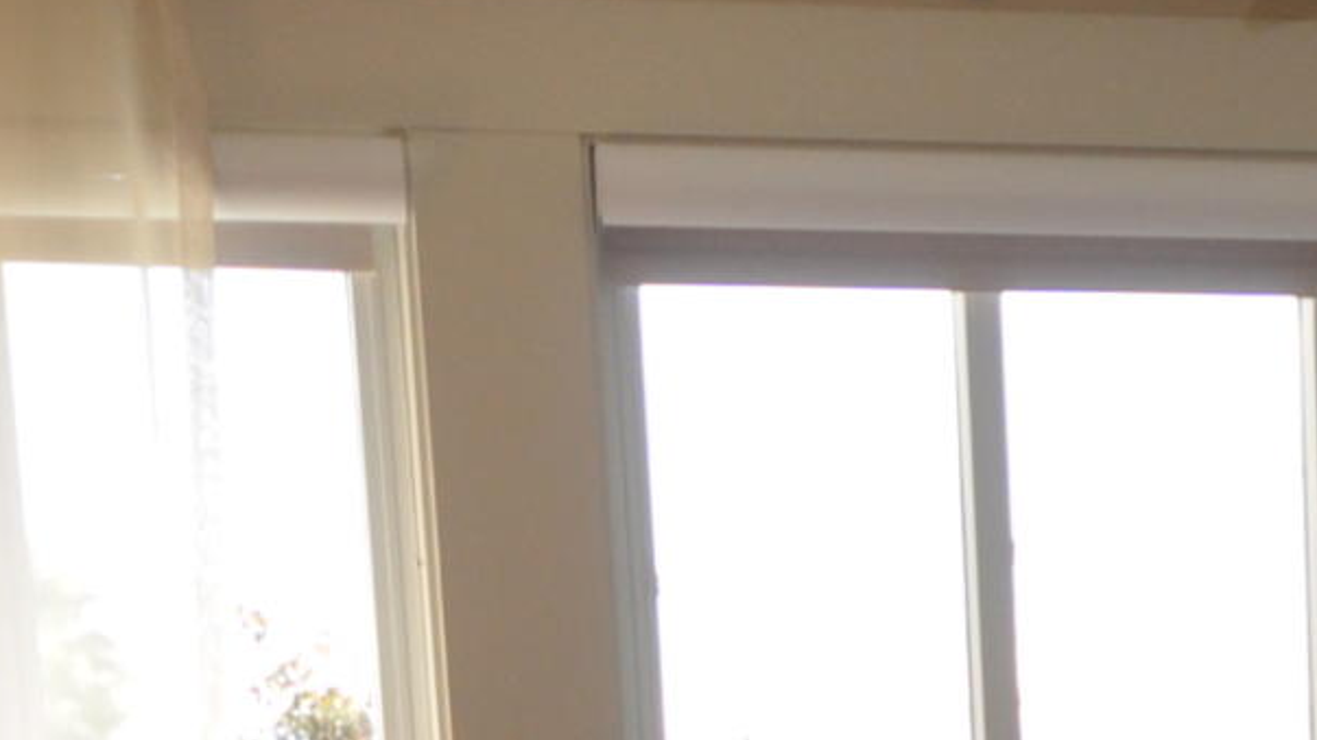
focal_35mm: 125
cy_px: 1831
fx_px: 4365
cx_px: 1474
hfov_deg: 16.6
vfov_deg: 8.7
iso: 450
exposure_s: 1/60
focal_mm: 16
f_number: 5
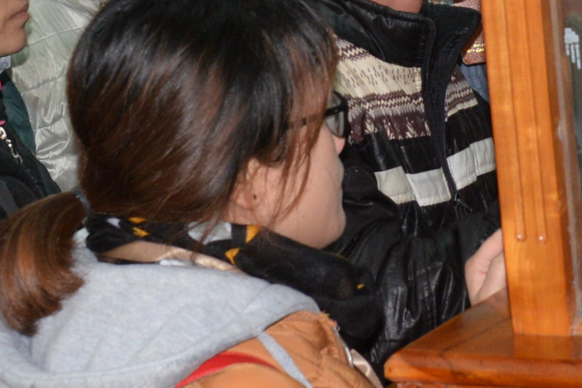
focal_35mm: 189
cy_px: 55
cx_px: 573
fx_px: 3056
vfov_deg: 7.3
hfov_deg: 10.8
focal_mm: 36
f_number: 5.6
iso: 1250
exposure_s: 1/80
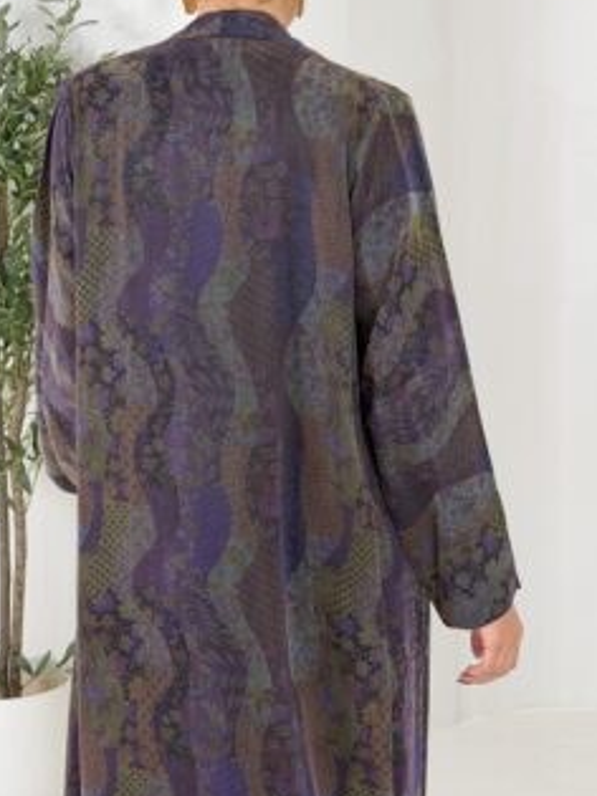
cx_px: 225
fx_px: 1404
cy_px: 344
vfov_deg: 31.7
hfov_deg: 24.0
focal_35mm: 61
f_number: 1.78
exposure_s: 1/163
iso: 50
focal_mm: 6.76
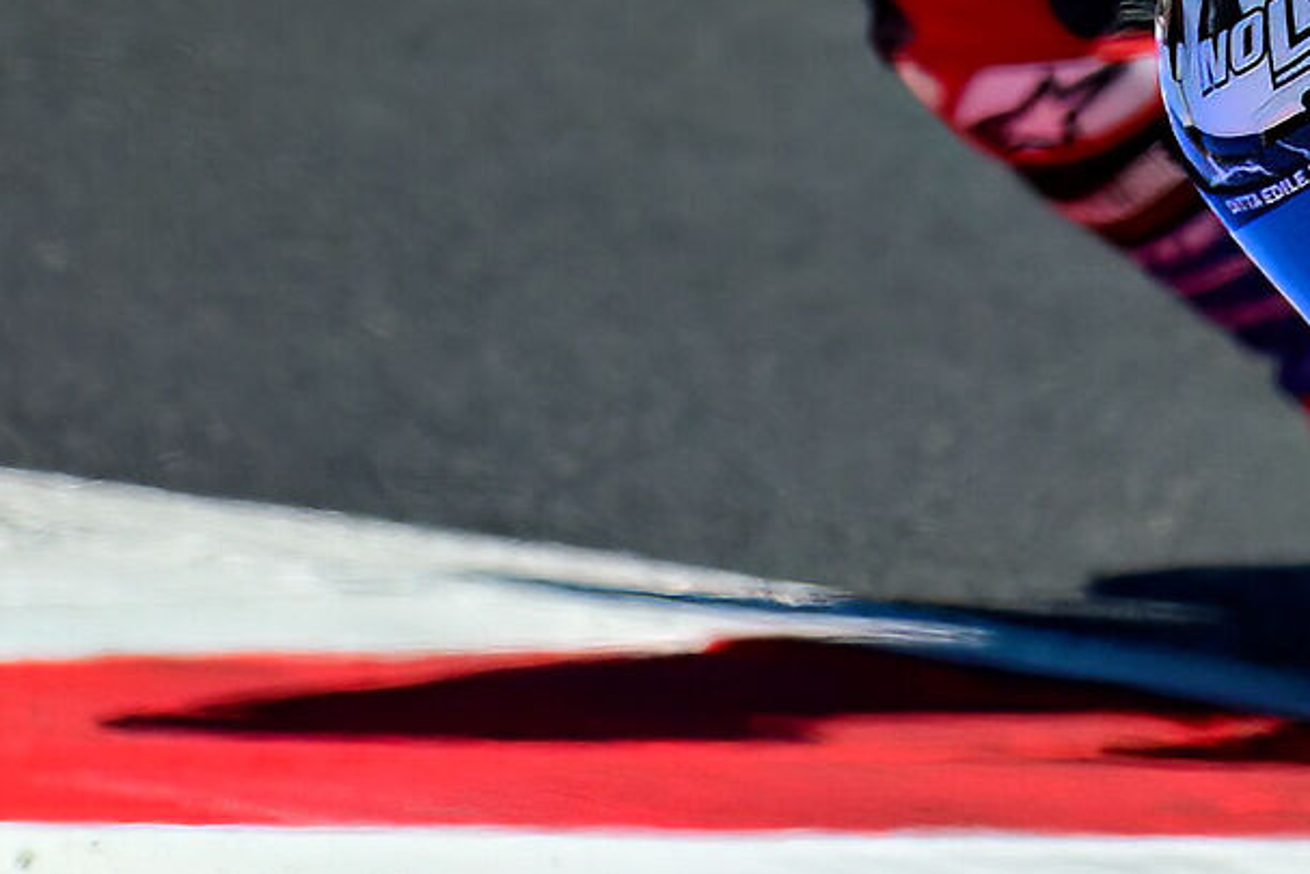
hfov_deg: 0.9
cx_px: 2311
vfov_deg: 0.6
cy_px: 332
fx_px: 86366
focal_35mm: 2373
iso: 500
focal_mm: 600
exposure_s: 1/1600
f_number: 8
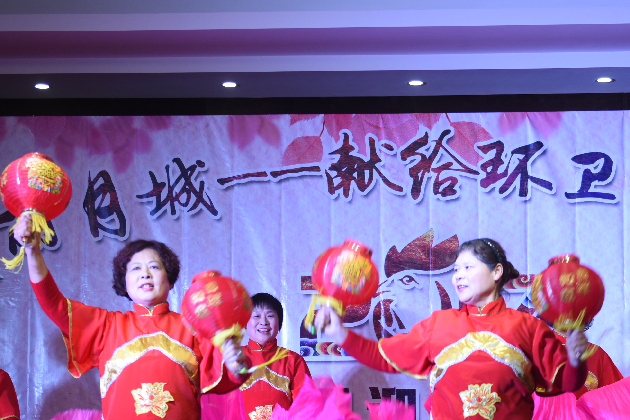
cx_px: 415
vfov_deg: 16.5
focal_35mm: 81
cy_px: 421
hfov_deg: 24.9
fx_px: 1417
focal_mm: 38
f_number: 2.8
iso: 200
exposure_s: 1/160
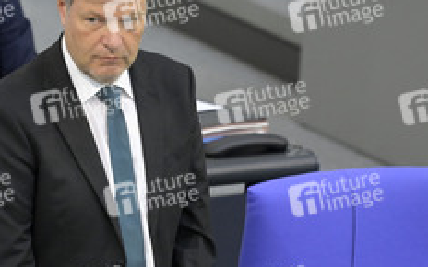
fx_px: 7838
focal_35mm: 672
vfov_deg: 2.0
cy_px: 149
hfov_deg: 3.1
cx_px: 102
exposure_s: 1/400
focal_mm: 340
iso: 8000
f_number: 5.6
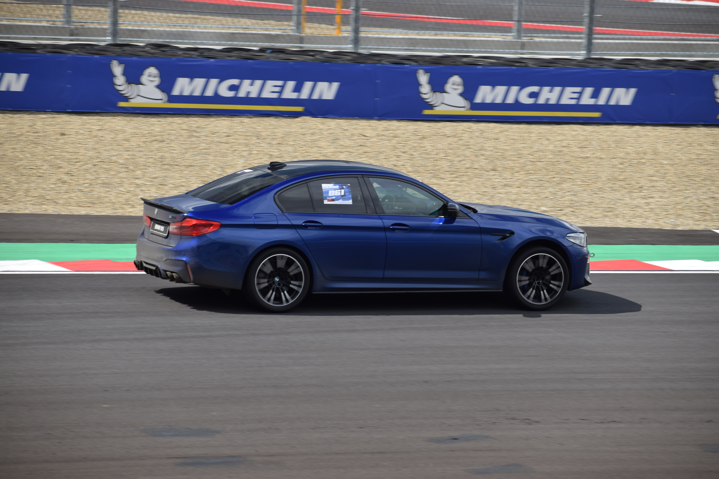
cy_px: 240
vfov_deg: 6.5
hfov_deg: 9.8
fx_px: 4194
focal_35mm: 210
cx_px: 360
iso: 200
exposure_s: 1/500
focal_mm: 140
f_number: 6.3
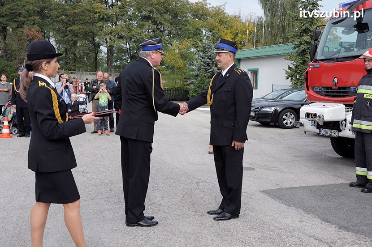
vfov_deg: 31.1
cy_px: 125
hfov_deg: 45.5
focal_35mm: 43
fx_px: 444
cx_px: 183
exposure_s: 1/400
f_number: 10
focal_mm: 28
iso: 500
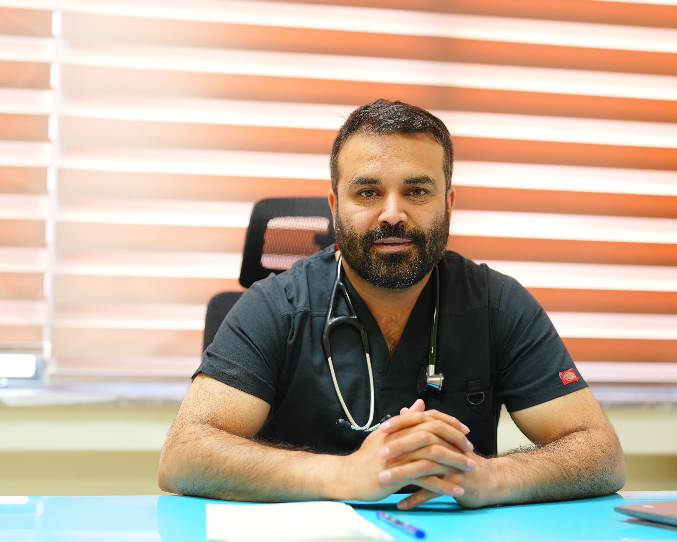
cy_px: 274
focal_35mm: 57
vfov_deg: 26.7
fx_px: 1142
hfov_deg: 33.0
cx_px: 359
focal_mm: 50
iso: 400
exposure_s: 1/50
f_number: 2
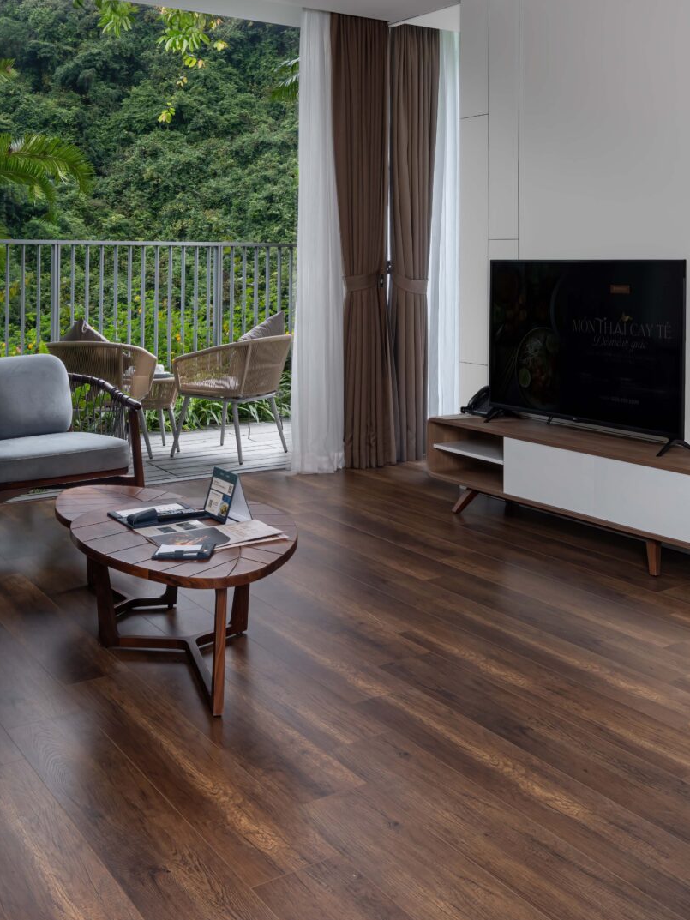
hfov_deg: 36.3
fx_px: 1036
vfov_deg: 46.6
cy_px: 265
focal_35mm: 39
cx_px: 477
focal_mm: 17
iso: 125
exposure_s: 1/30
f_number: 11
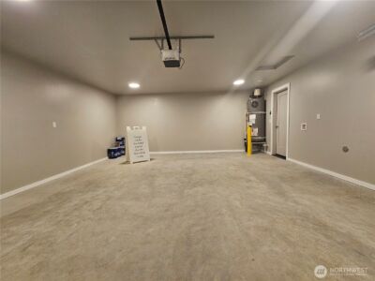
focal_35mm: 13
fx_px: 141
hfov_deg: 106.2
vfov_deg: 89.9
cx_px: 188
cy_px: 140
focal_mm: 2.2
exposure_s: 1/60
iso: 250
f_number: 2.2
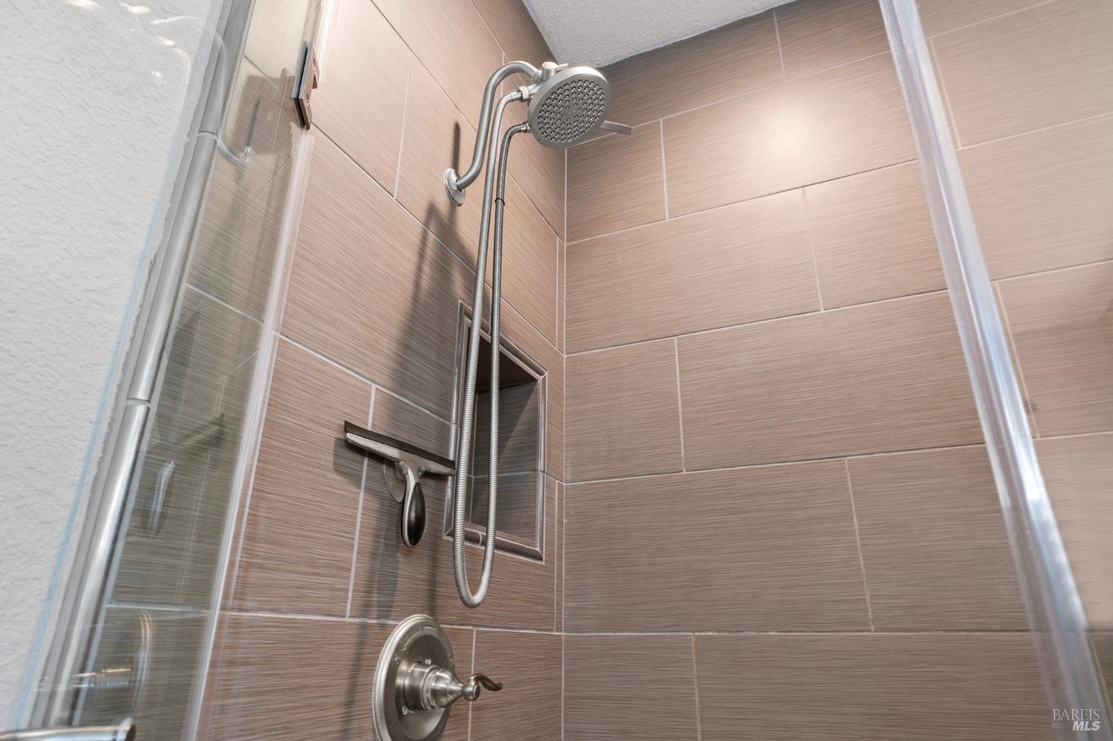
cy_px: 370
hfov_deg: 78.6
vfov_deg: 57.2
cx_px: 556
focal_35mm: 22
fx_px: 680
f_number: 8
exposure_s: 1/10
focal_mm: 22
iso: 400
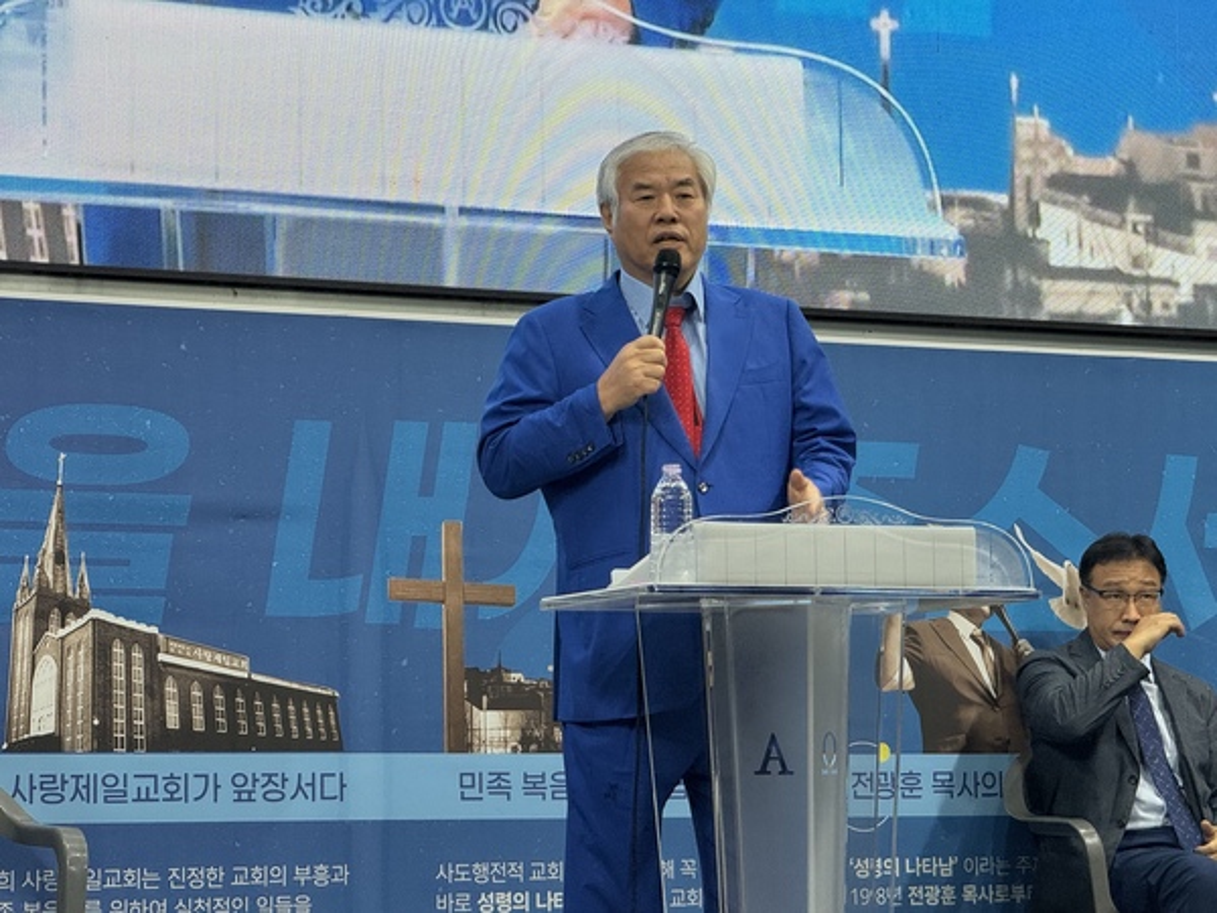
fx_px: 4219
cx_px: 608
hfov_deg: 16.4
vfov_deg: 12.3
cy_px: 456
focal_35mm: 120
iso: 64
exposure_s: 1/120
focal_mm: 15.66
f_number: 2.8
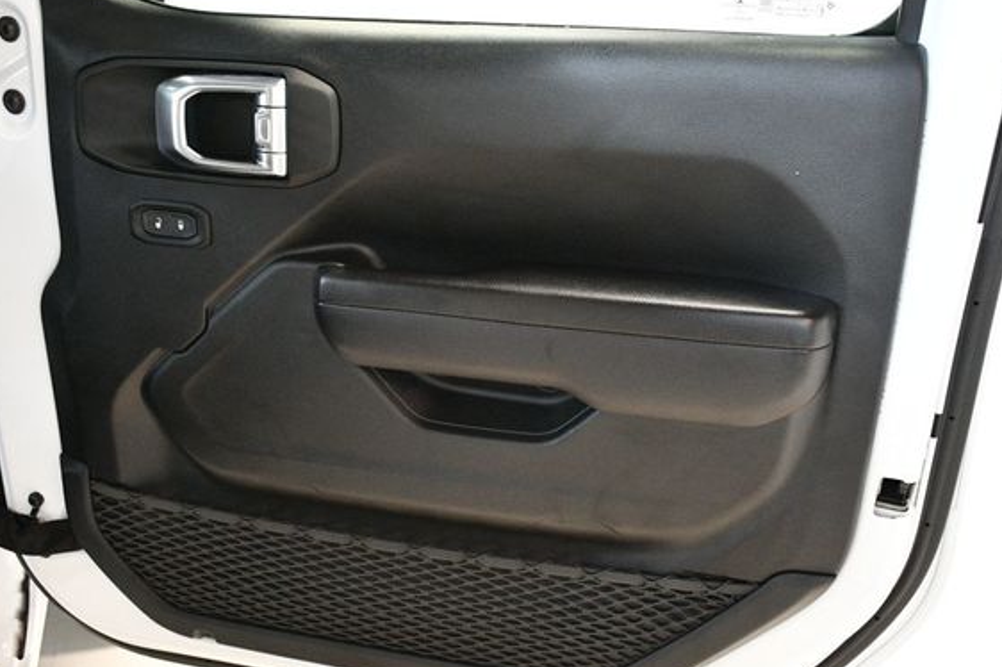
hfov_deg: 47.4
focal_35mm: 41
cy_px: 328
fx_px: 1140
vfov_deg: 32.6
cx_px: 501
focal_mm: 24
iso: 4000
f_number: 3.8
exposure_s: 1/60
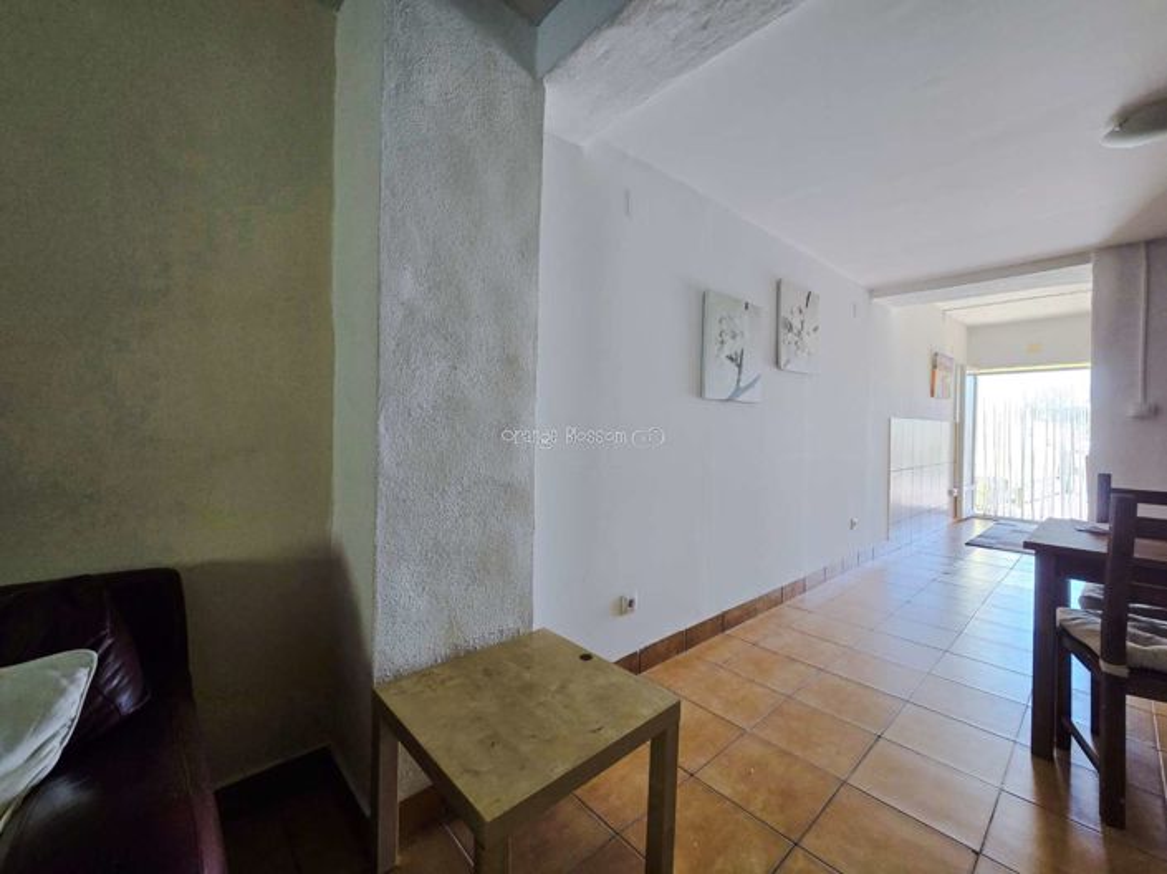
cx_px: 584
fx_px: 438
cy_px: 437
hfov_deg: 106.2
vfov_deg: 89.9
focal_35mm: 13
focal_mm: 2.2
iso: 160
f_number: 2.2
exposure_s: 1/50
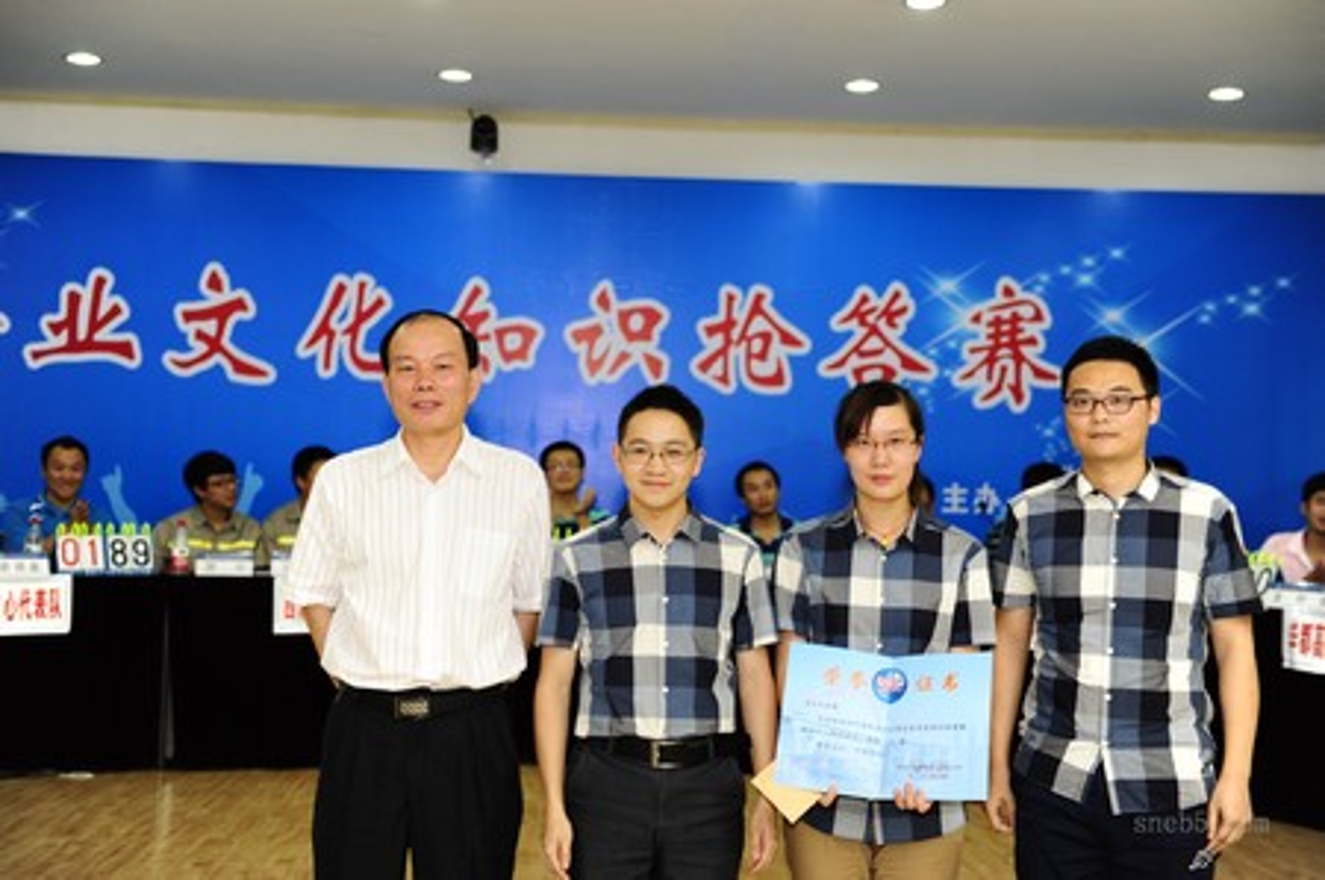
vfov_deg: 24.6
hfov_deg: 36.3
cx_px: 662
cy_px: 440
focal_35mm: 55
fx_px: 2022
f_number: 3.5
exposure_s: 1/60
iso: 1600
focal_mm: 55
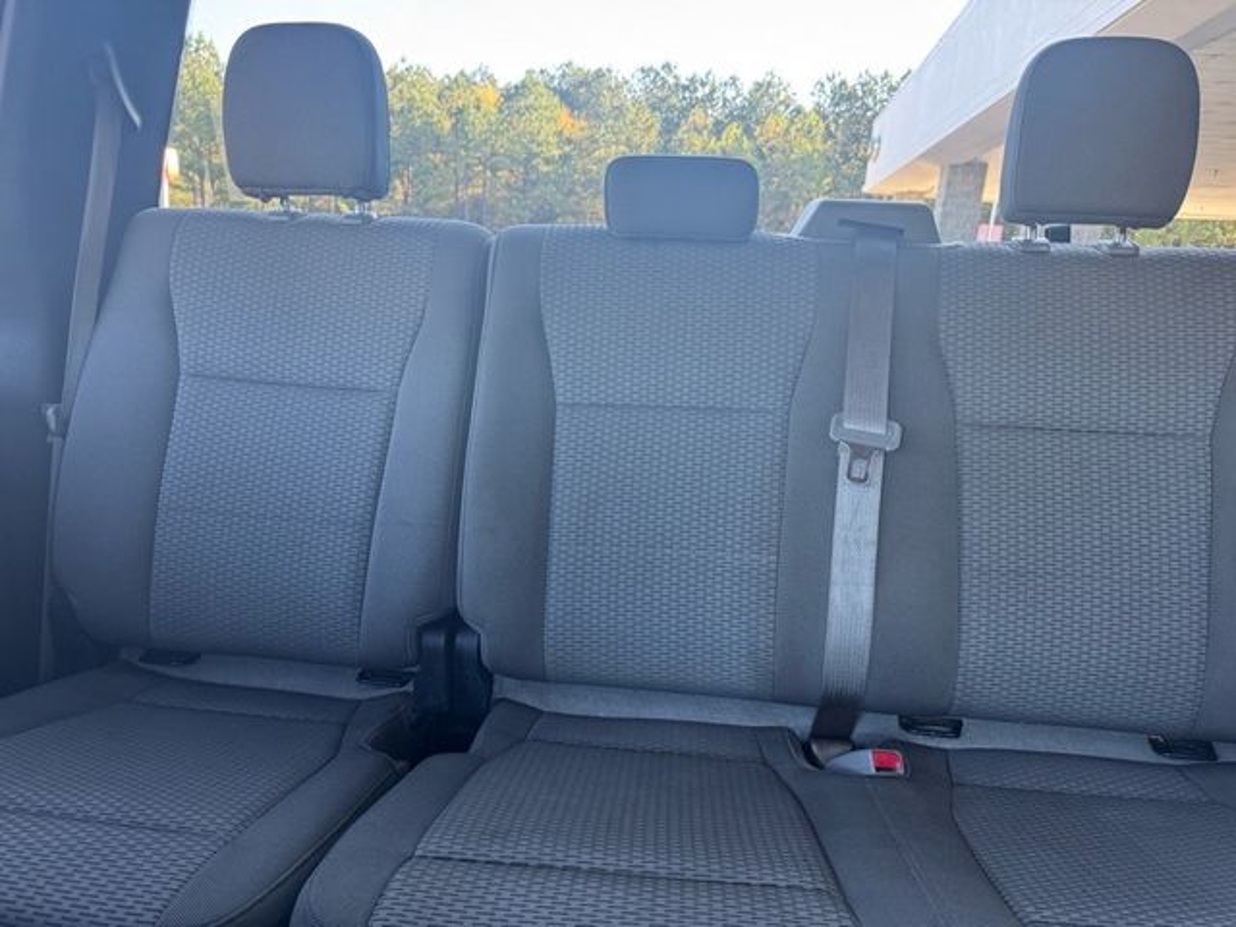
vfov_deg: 56.8
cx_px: 618
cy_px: 464
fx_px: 857
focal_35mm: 24
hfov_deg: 71.6
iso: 200
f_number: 1.78
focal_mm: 6.76
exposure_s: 1/69
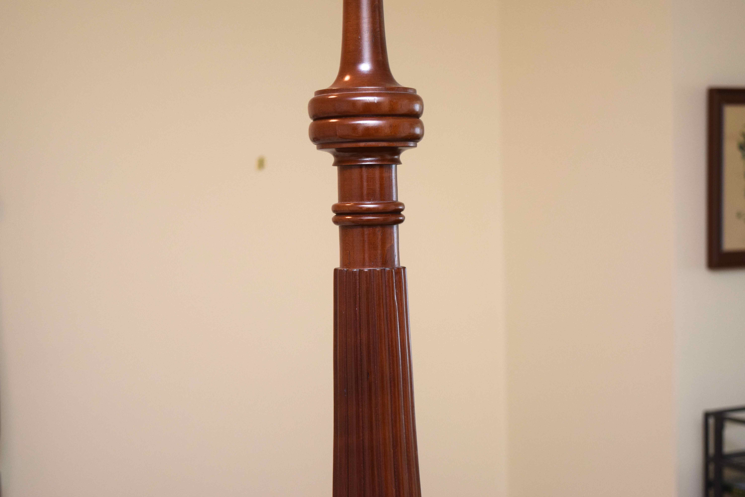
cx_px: 372
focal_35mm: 68
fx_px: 1397
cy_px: 248
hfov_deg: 29.9
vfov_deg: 20.2
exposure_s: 1/60
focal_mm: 45
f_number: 5
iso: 1000
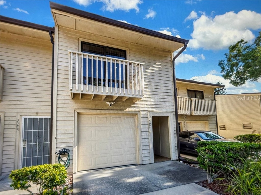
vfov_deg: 30.3
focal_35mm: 48
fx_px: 362
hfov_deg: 39.7
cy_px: 98
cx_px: 130
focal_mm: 6.76
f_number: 1.78
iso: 80
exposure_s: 1/120
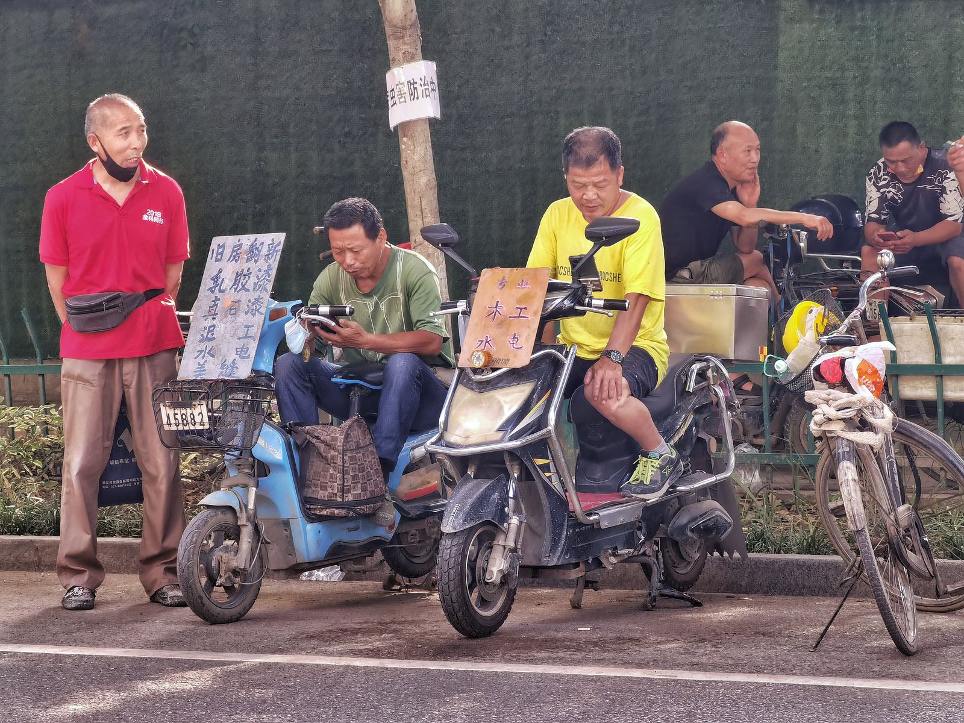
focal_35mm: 135
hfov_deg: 14.6
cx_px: 482
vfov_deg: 11.0
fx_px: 3760
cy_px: 362
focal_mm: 14.46
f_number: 3.4
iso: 80
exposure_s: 1/50
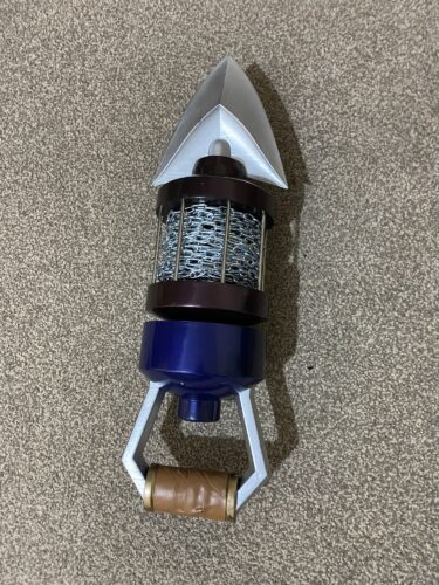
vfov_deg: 67.3
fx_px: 440
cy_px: 292
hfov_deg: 53.1
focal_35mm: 26
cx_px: 220
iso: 500
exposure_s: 1/25
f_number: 1.8
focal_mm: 4.25
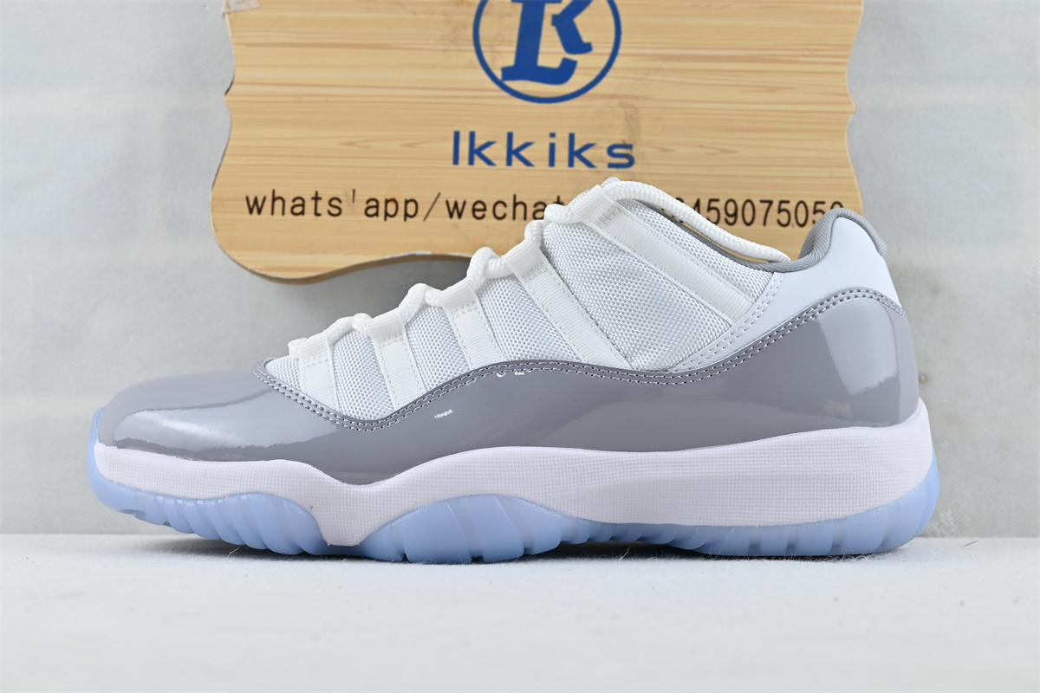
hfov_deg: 41.7
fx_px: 1365
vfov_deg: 28.5
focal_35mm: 47
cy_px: 346
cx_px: 520
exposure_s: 1/50
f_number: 5
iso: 100
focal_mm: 31.5
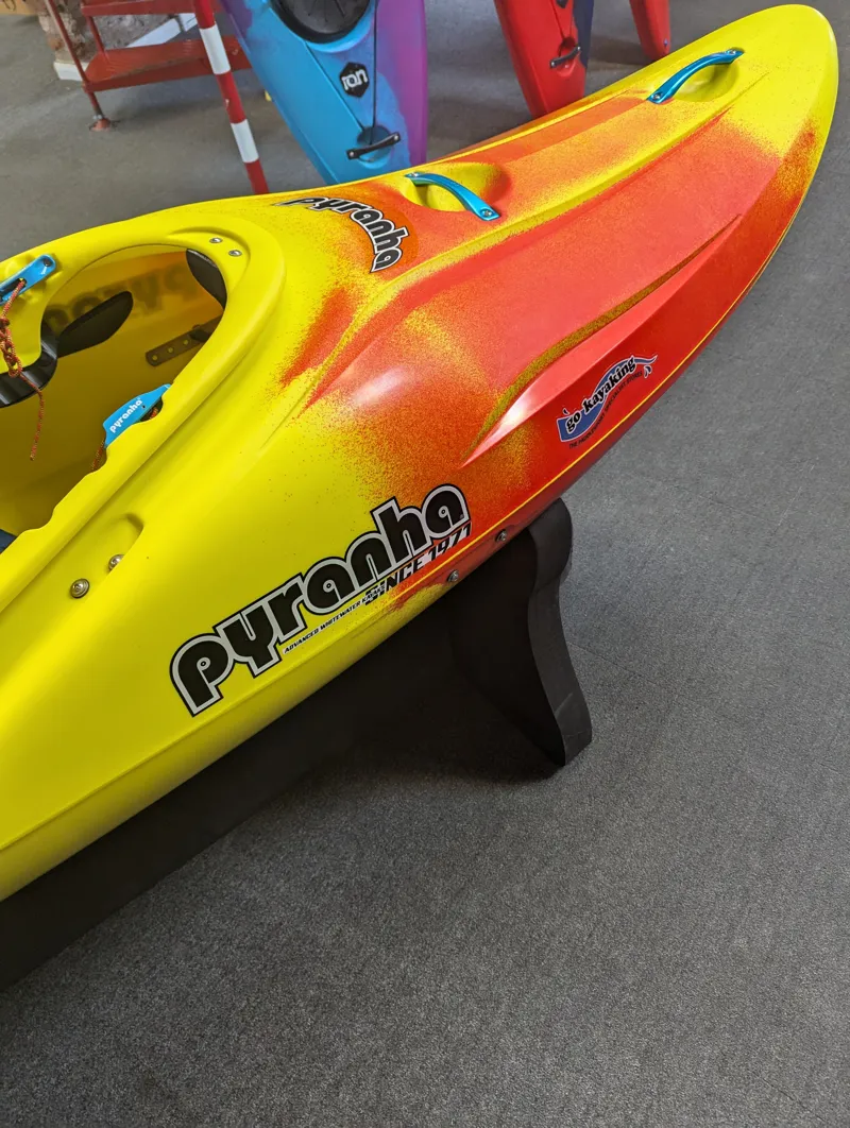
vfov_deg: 71.5
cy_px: 564
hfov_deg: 57.0
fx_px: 784
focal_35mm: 24
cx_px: 425
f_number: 1.85
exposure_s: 1/100
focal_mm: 6.81
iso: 142
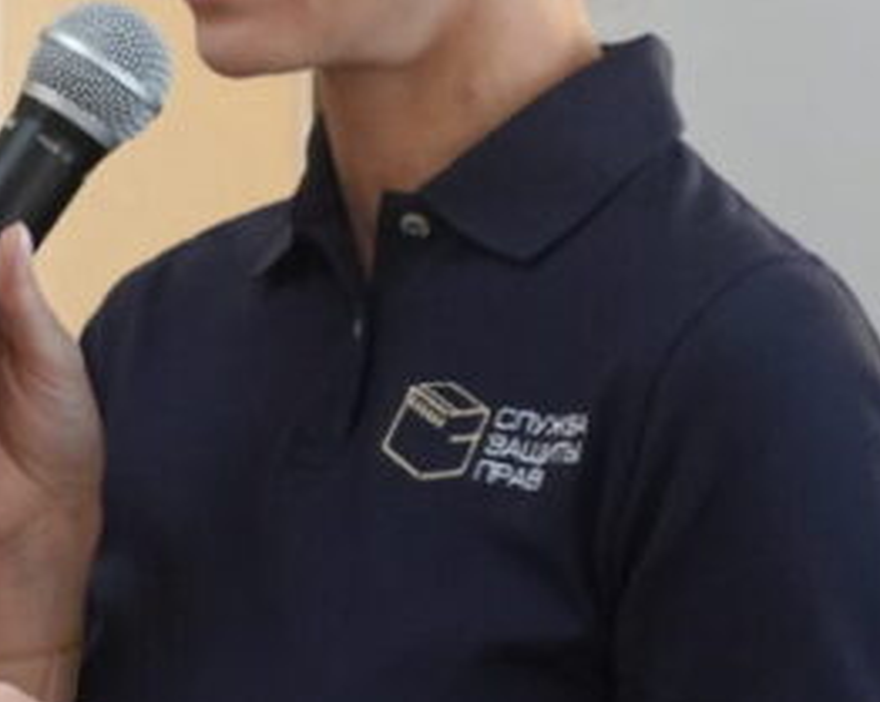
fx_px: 6114
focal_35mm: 235
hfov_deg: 8.2
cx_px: 0
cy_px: 123
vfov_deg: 6.6
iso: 1250
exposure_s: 1/100
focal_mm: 23.82
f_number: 2.8
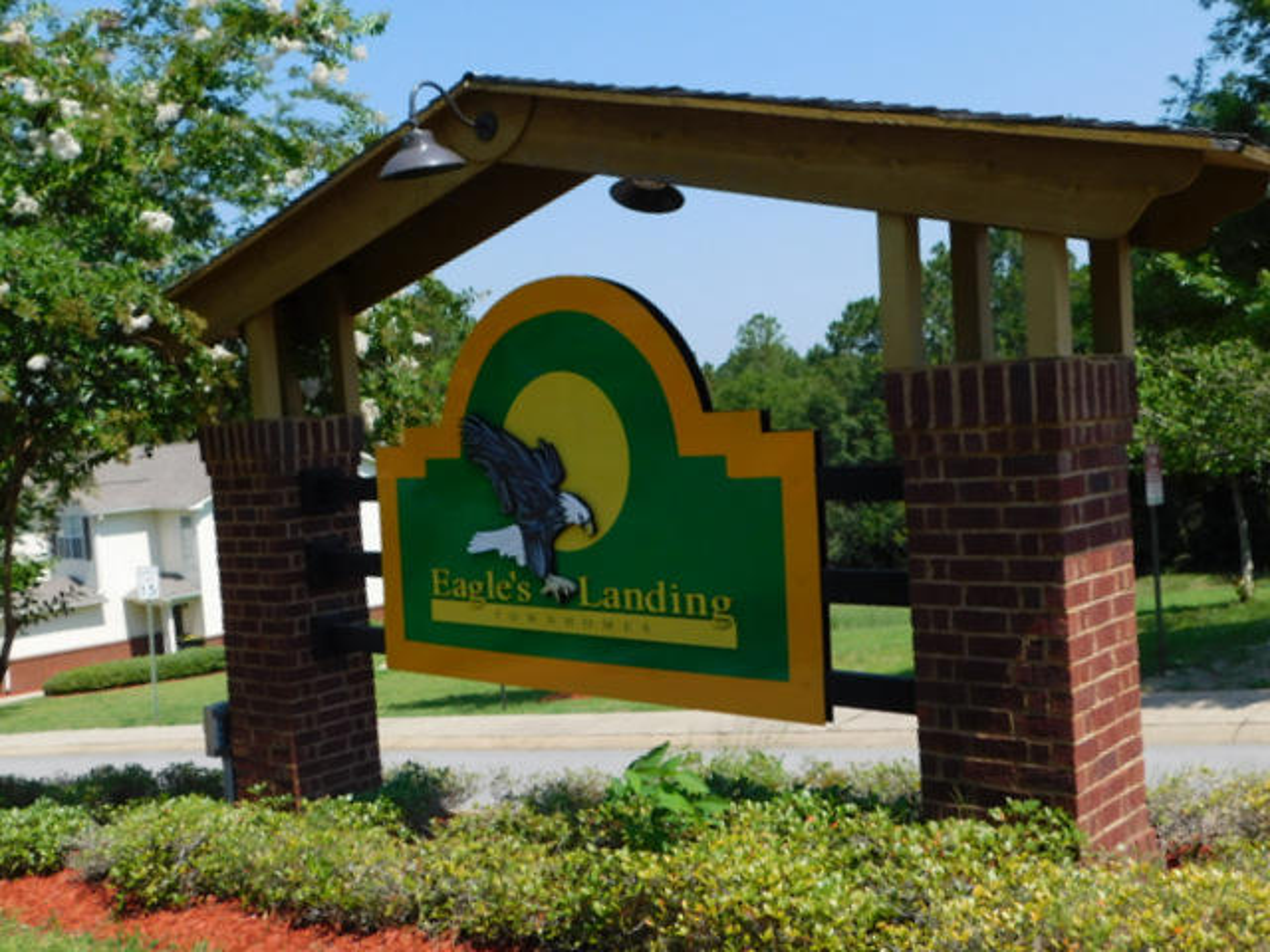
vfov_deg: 46.8
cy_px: 476
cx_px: 635
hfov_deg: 60.0
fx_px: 1101
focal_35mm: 30
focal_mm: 5.3
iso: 125
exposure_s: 1/1250
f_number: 3.2
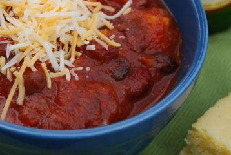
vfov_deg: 10.3
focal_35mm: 134
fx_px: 861
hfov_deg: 15.2
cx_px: 63
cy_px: 60
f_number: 6.3
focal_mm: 50
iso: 100
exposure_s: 1/160
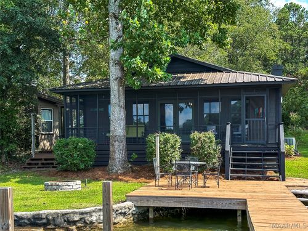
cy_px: 116
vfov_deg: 30.3
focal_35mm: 48
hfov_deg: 39.7
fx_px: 427
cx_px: 154
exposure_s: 1/850
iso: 64
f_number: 1.8
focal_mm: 6.86
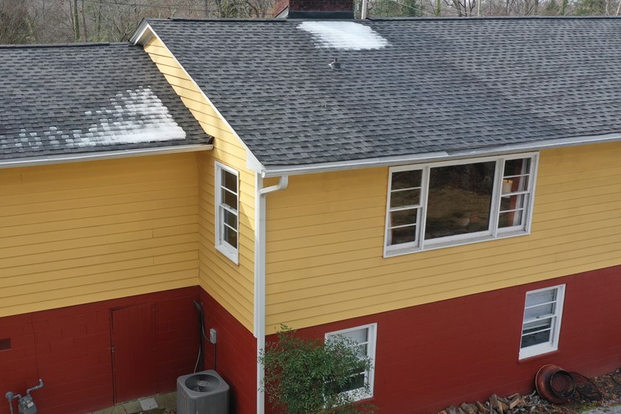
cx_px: 225
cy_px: 206
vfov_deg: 34.2
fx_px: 673
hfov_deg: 49.0
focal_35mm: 39
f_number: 5
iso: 100
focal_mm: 10.26
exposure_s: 1/200
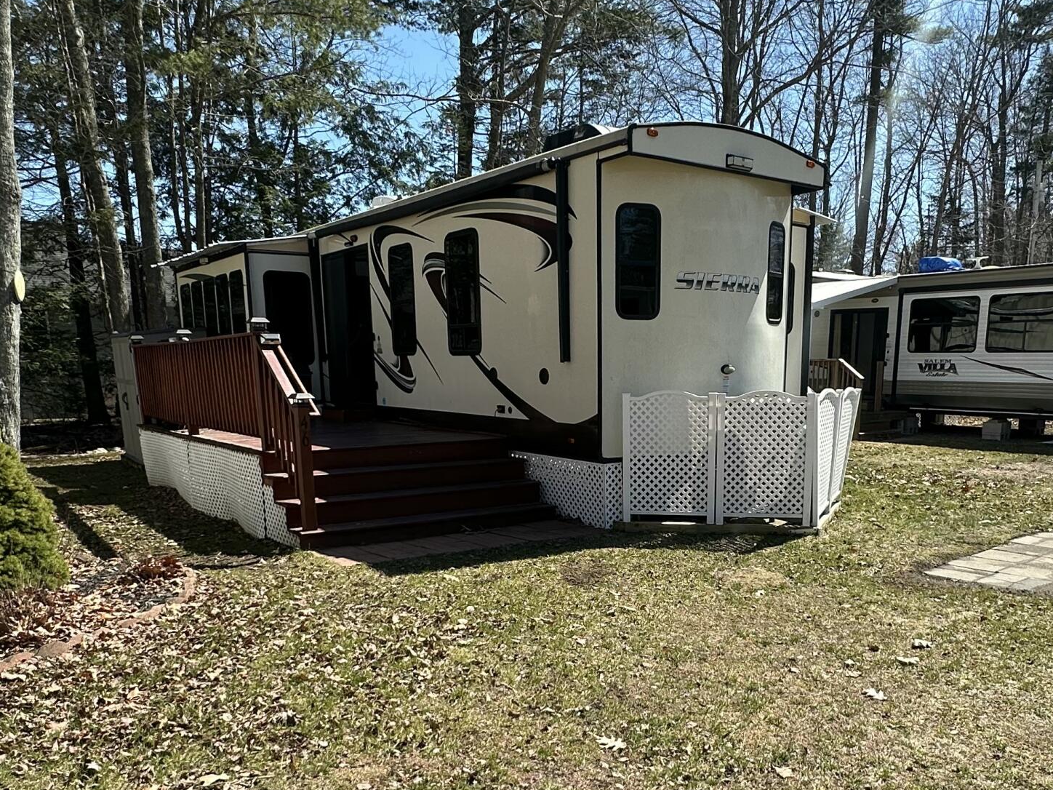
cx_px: 601
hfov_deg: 61.4
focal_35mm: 29
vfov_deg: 47.0
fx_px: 882
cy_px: 564
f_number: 2.2
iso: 40
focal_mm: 2.22
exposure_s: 1/831
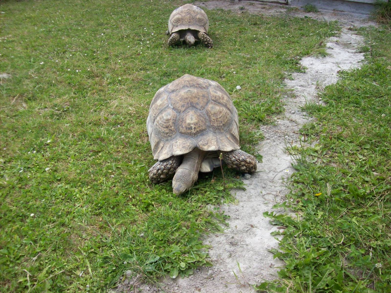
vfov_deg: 39.7
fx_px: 407
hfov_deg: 51.4
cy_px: 146
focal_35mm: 36
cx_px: 196
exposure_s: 1/431
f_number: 2.7
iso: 80
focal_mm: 6
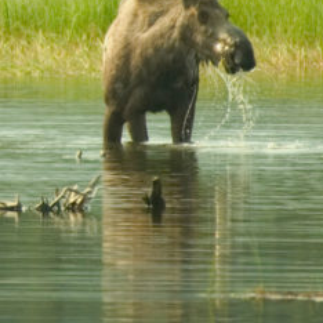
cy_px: 32
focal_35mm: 1672
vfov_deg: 1.0
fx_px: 17651
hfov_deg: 1.0
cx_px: -221
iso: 400
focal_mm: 300
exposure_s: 1/800
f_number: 4.5
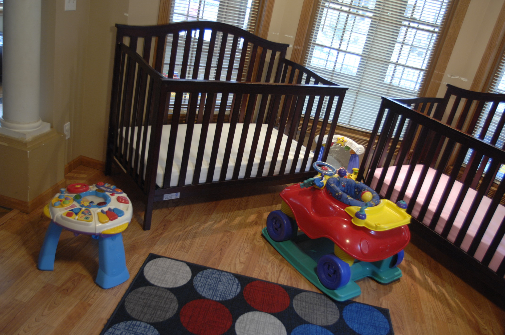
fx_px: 420
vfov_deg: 43.5
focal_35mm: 30
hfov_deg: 62.0
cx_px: 252
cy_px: 168
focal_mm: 20
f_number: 2.8
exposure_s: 1/25
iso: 320
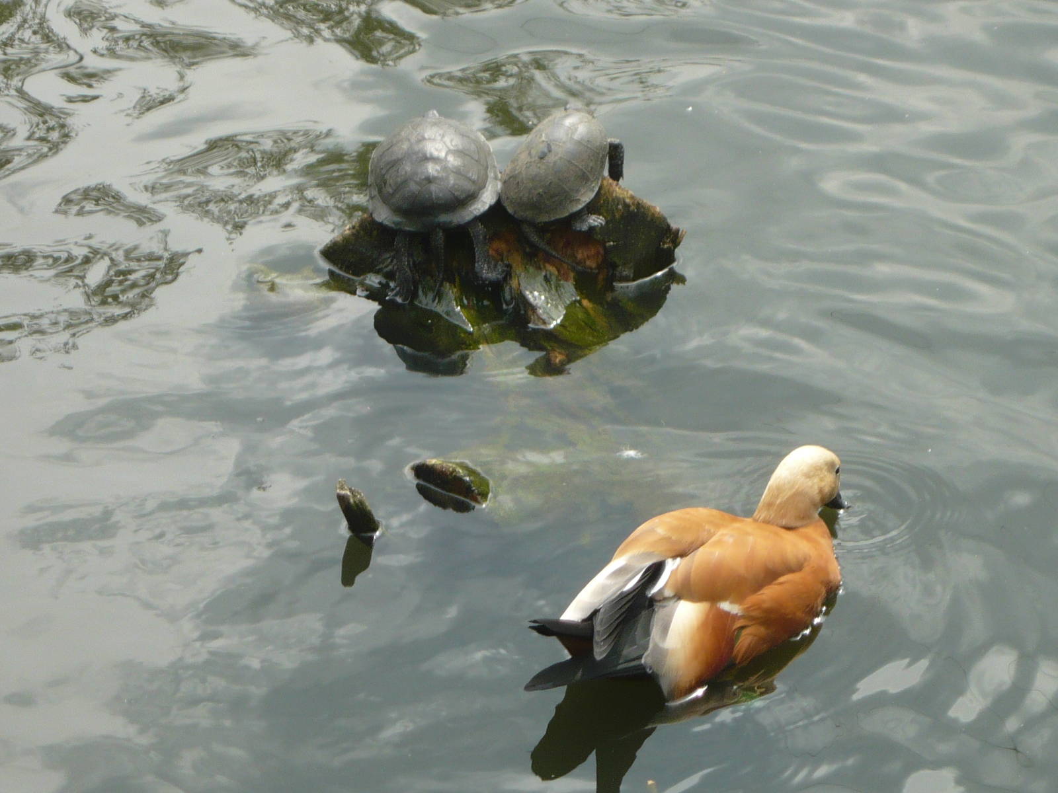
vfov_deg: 9.3
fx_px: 4890
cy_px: 396
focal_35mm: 160
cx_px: 529
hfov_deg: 12.3
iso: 100
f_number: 5.1
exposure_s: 1/160
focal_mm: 16.5
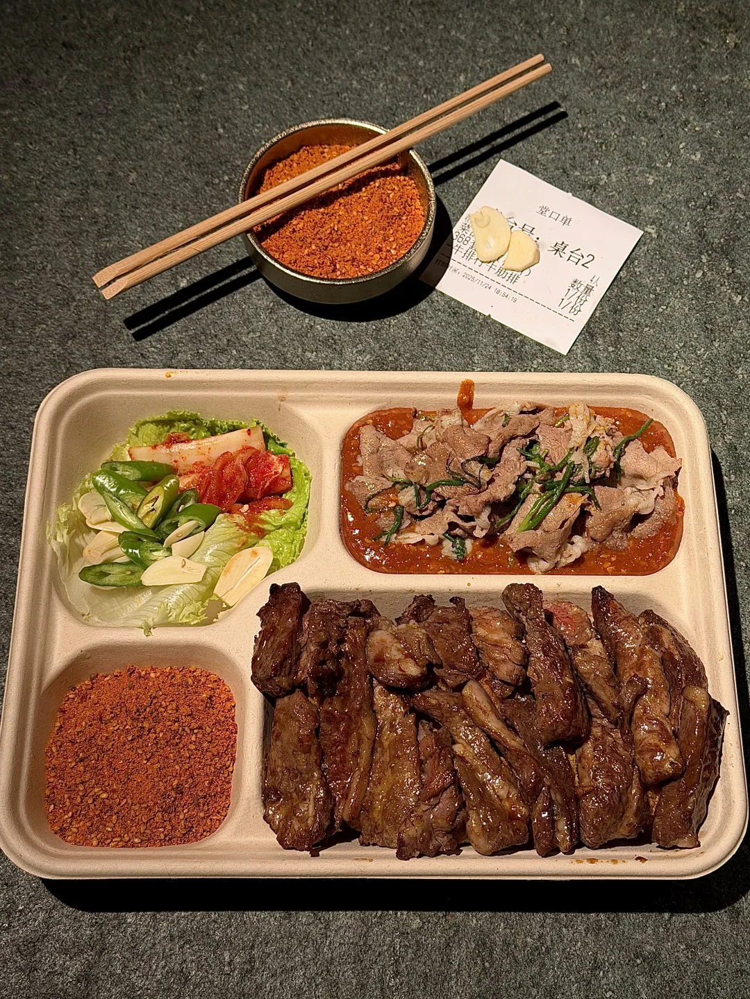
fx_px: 1387
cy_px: 500
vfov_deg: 39.7
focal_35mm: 48
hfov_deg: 30.3
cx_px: 375
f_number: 1.78
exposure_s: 1/100
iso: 100
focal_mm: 6.76
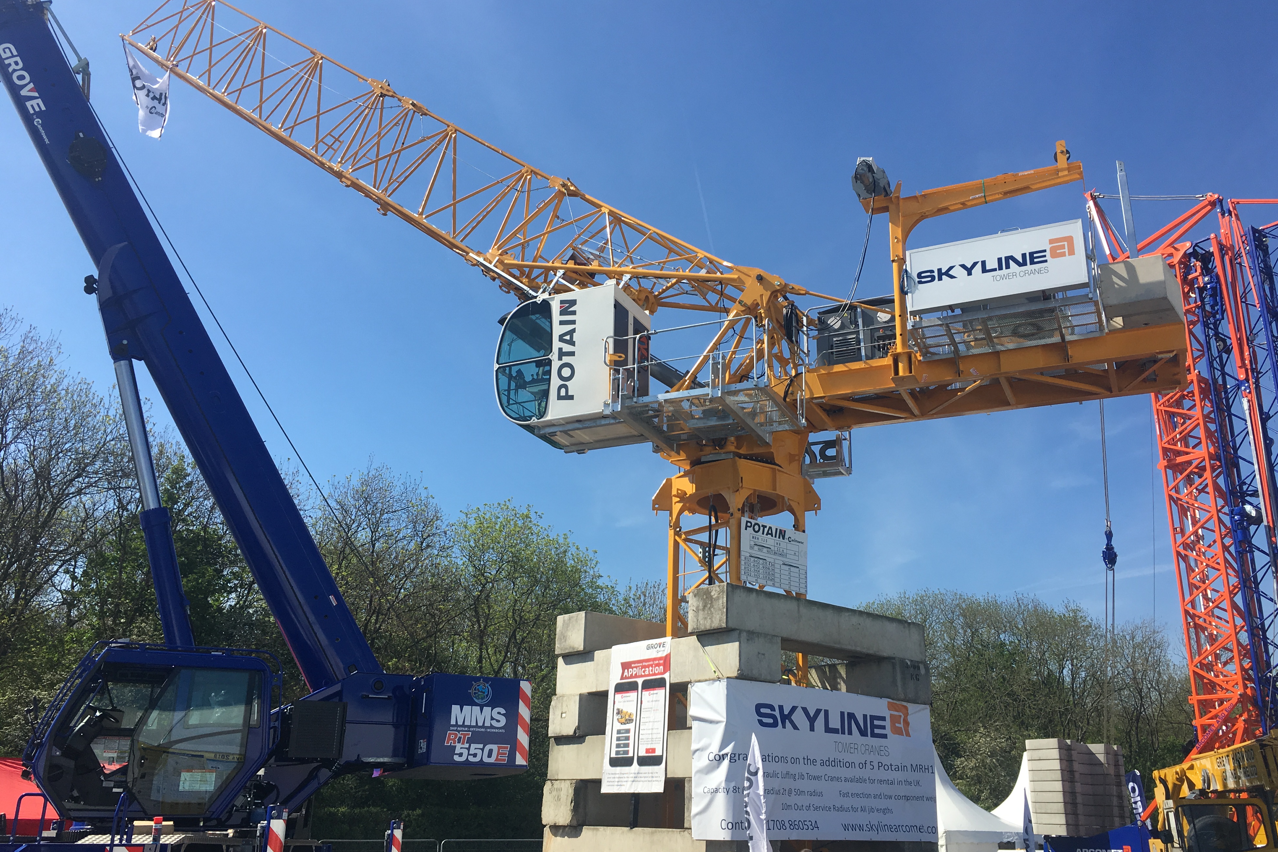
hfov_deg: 60.3
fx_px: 1100
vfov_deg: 42.3
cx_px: 654
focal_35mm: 31
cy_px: 421
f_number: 2.2
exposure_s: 1/1748
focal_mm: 4.15
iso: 25
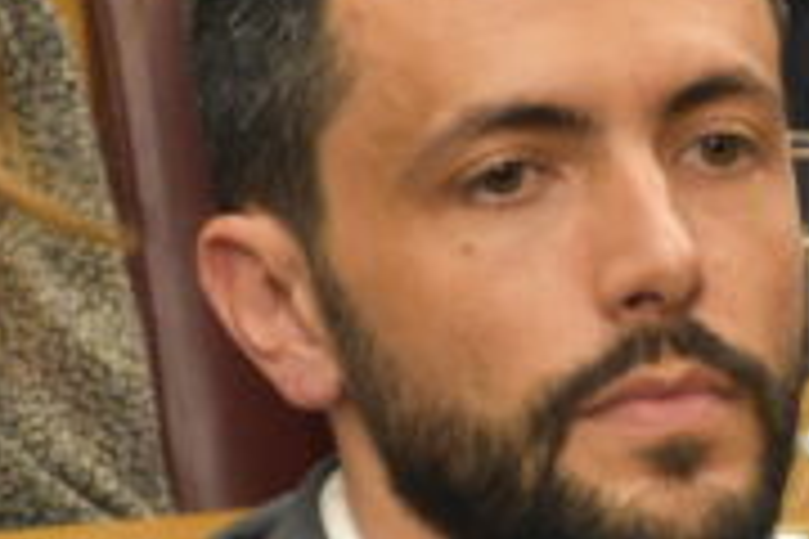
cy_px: 579
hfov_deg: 1.3
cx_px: 593
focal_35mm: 1602
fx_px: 35998
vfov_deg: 0.9
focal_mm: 250
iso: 2200
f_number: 6
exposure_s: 1/125
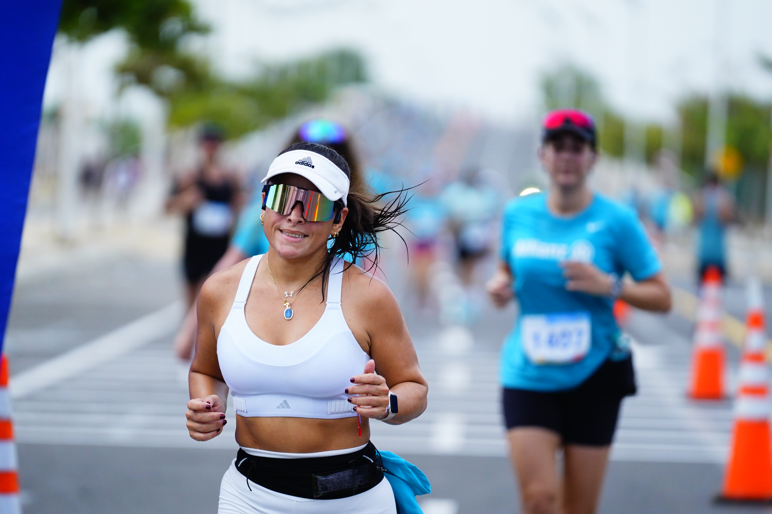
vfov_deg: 6.5
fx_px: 4536
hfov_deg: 9.7
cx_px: 377
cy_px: 267
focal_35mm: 212
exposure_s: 1/4000
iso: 1600
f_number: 2.8
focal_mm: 193.5
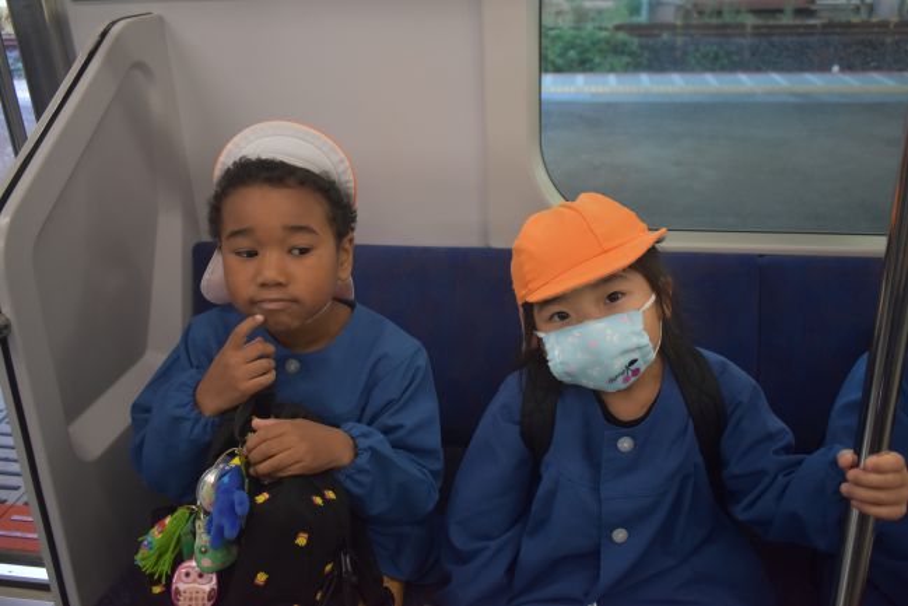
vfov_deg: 40.0
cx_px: 454
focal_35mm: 33
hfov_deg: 57.2
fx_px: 832
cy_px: 303
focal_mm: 22
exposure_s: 1/200
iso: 800
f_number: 3.8
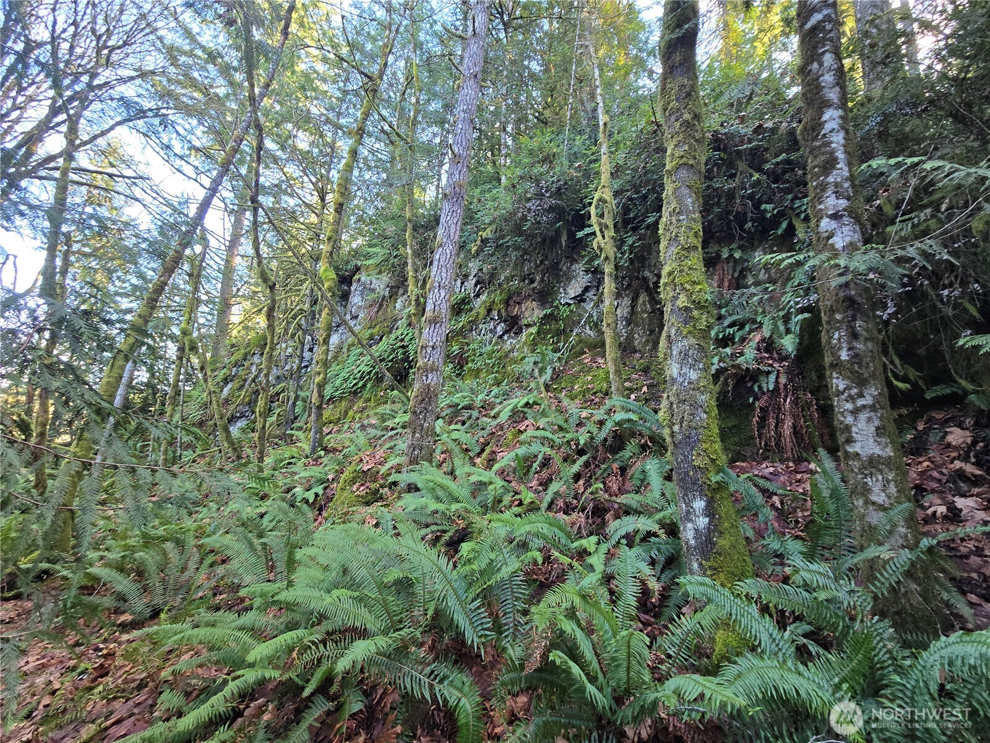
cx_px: 495
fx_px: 372
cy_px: 372
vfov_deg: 89.9
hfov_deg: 106.2
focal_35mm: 13
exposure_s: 1/60
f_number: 2.2
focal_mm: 2.2
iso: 160
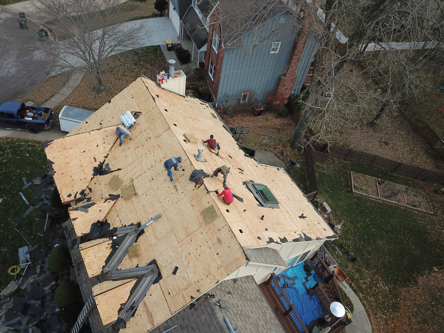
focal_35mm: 26
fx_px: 333
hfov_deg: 67.3
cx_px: 222
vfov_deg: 53.1
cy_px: 166
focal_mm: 4.73
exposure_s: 1/680
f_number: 2.2
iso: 100
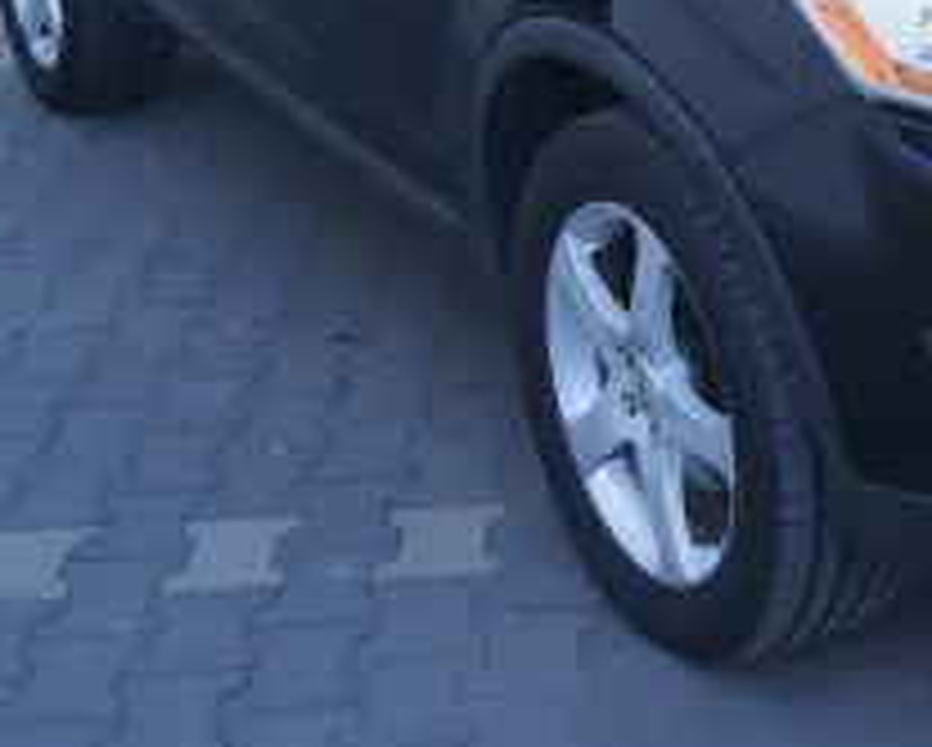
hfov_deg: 21.2
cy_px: -27
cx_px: 937
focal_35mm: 87
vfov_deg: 17.2
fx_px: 2402
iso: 100
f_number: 5
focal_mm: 20
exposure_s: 1/60
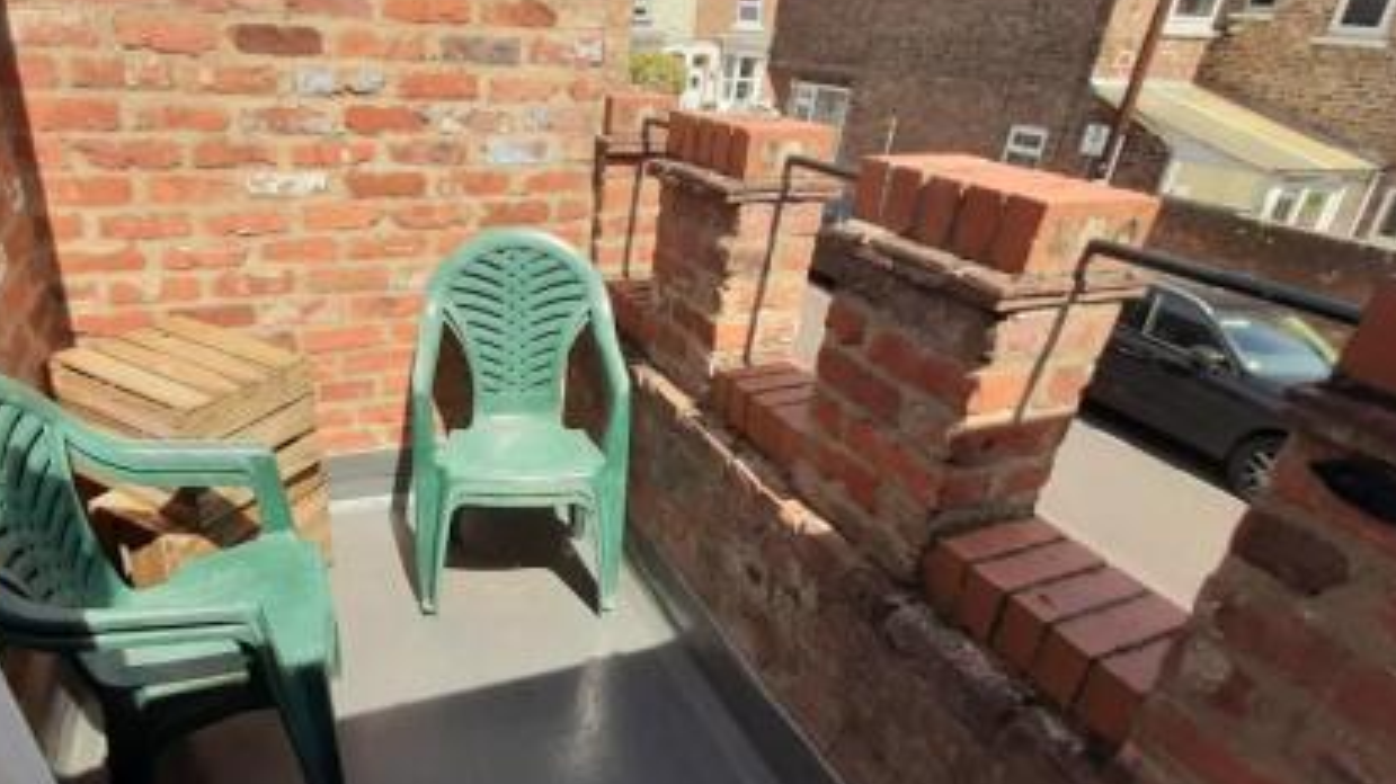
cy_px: 414
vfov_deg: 55.8
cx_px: 505
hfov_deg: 84.6
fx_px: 740
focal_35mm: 20
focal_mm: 1.42
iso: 40
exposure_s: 1/536
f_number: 2.2
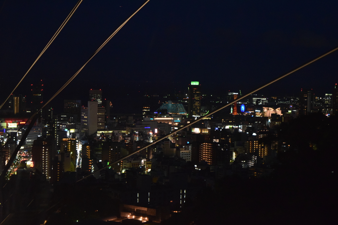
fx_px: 774
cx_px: 169
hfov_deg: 24.6
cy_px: 112
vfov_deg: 16.5
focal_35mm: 82
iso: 3200
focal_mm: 55
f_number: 5.6
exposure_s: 1/13
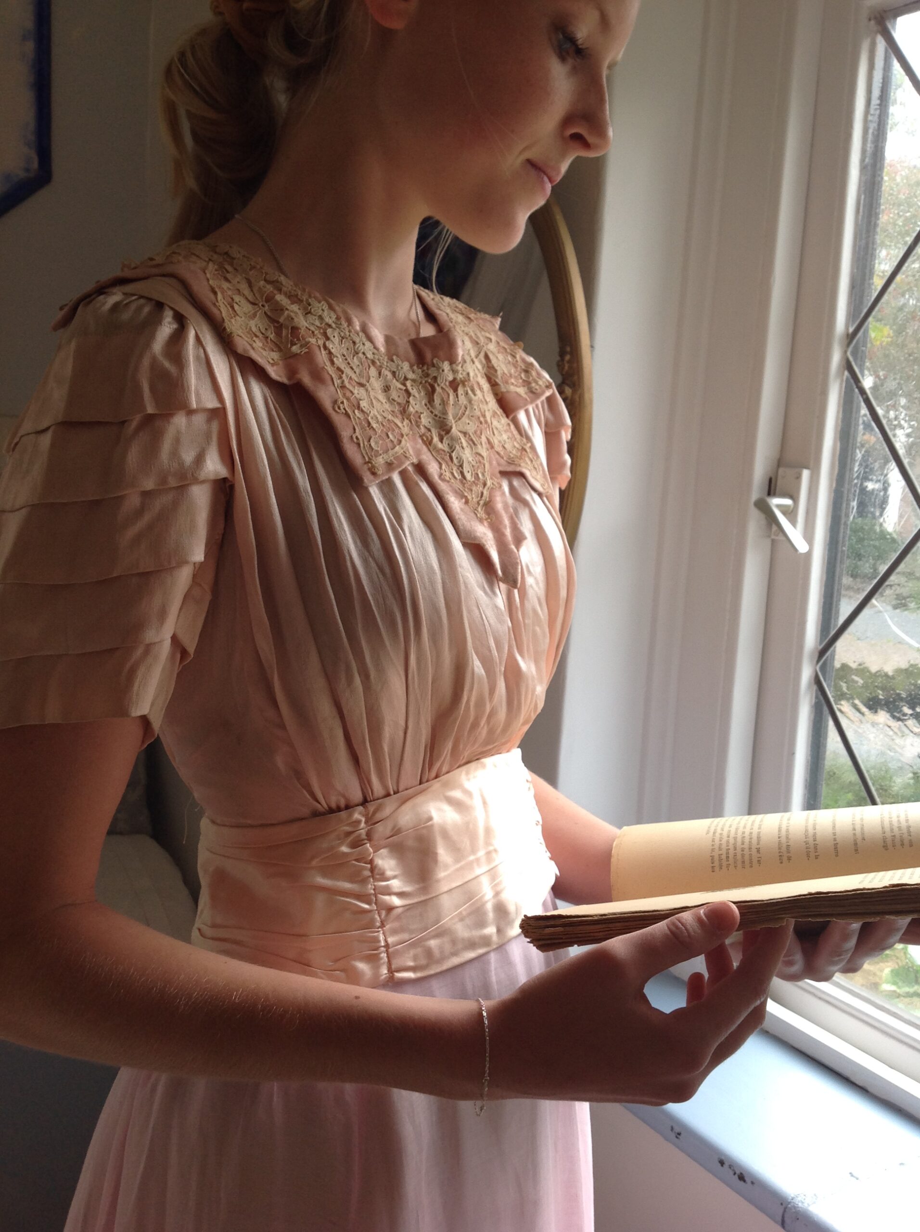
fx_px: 1244
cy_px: 616
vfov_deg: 52.7
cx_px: 460
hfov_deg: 40.6
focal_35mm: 35
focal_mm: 4.28
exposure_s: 1/115
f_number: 2.4
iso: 50
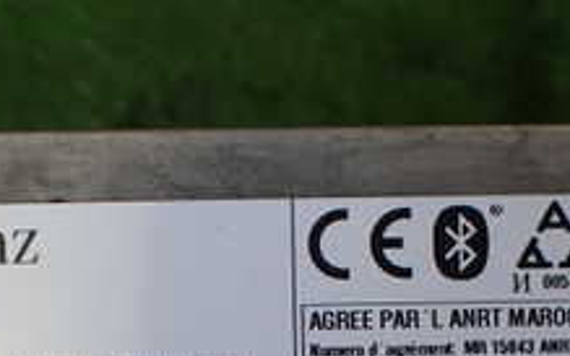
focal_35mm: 87
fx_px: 1352
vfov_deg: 14.3
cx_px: 289
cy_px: 478
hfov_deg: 23.8
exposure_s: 1/125
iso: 125
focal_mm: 5.4
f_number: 2.3
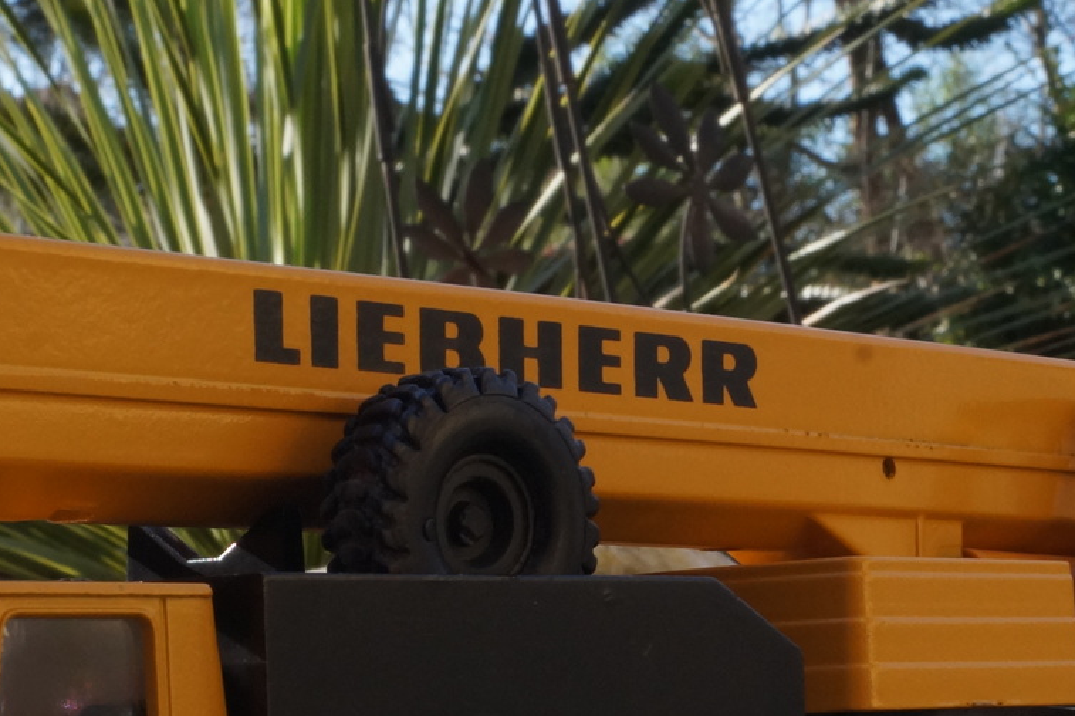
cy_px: 701
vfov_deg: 13.1
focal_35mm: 103
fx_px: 3074
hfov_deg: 19.8
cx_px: 501
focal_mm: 26
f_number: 22
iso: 500
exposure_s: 1/60
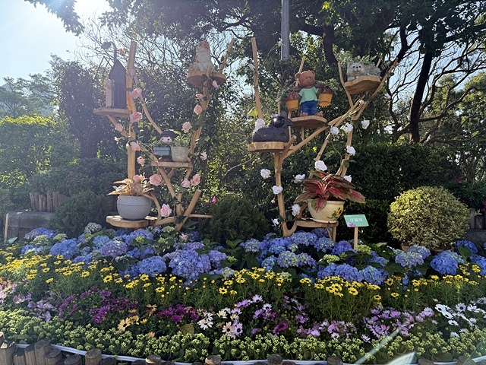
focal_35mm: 24
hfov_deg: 71.6
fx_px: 337
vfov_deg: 56.8
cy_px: 182
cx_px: 243
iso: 100
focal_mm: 6.76
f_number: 1.78
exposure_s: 1/1018
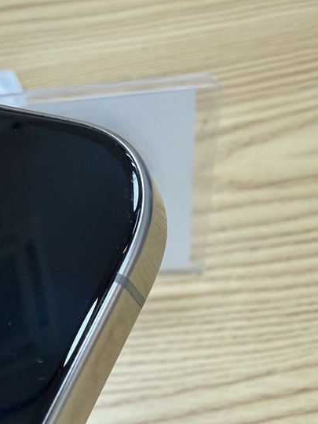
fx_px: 490
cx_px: 62
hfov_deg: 34.8
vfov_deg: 45.0
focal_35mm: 40
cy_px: 325
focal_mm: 2.22
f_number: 2.2
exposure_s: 1/120
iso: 160
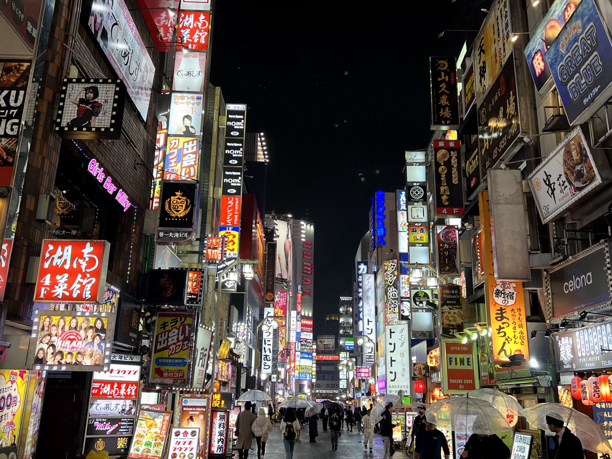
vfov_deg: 46.8
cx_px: 307
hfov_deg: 60.0
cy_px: 222
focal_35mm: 30
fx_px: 530
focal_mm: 5.7
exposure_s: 1/100
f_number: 1.5
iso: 125
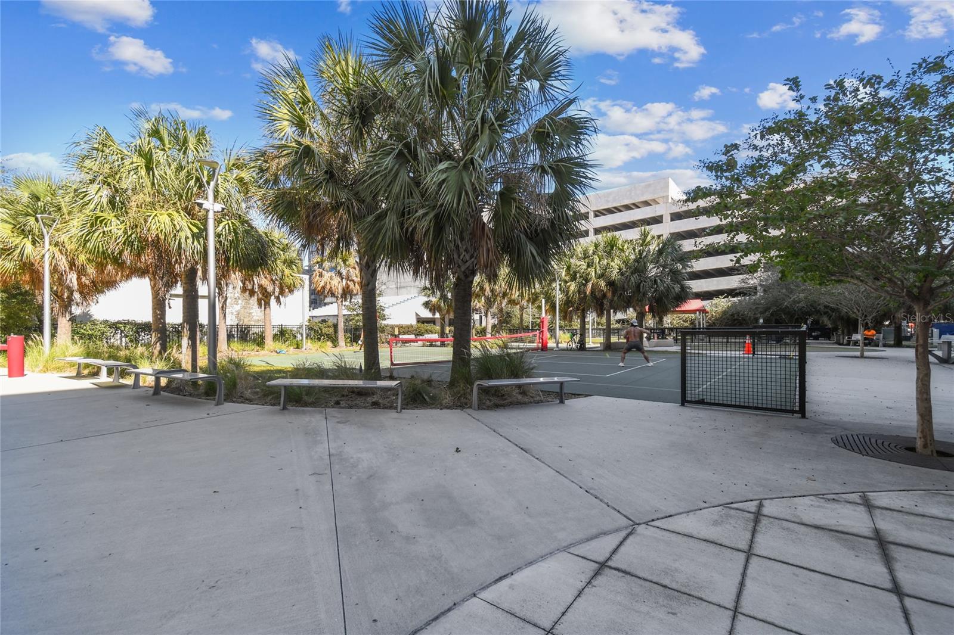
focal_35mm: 15
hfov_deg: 100.4
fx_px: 397
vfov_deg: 77.3
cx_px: 477
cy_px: 318
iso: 100
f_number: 7.1
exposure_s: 1/50
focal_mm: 10
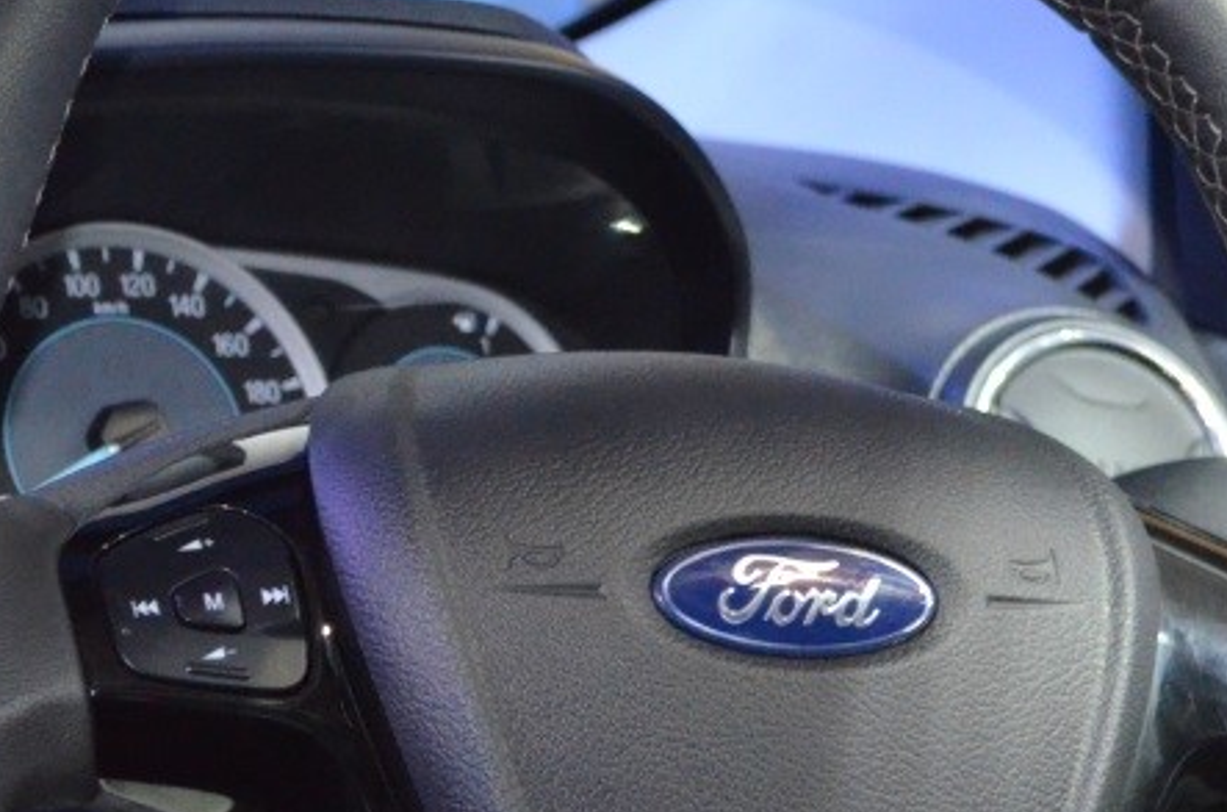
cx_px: 546
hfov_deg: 13.2
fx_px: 5304
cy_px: 586
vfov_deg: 8.7
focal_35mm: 156
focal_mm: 36
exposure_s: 1/60
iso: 3200
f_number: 5
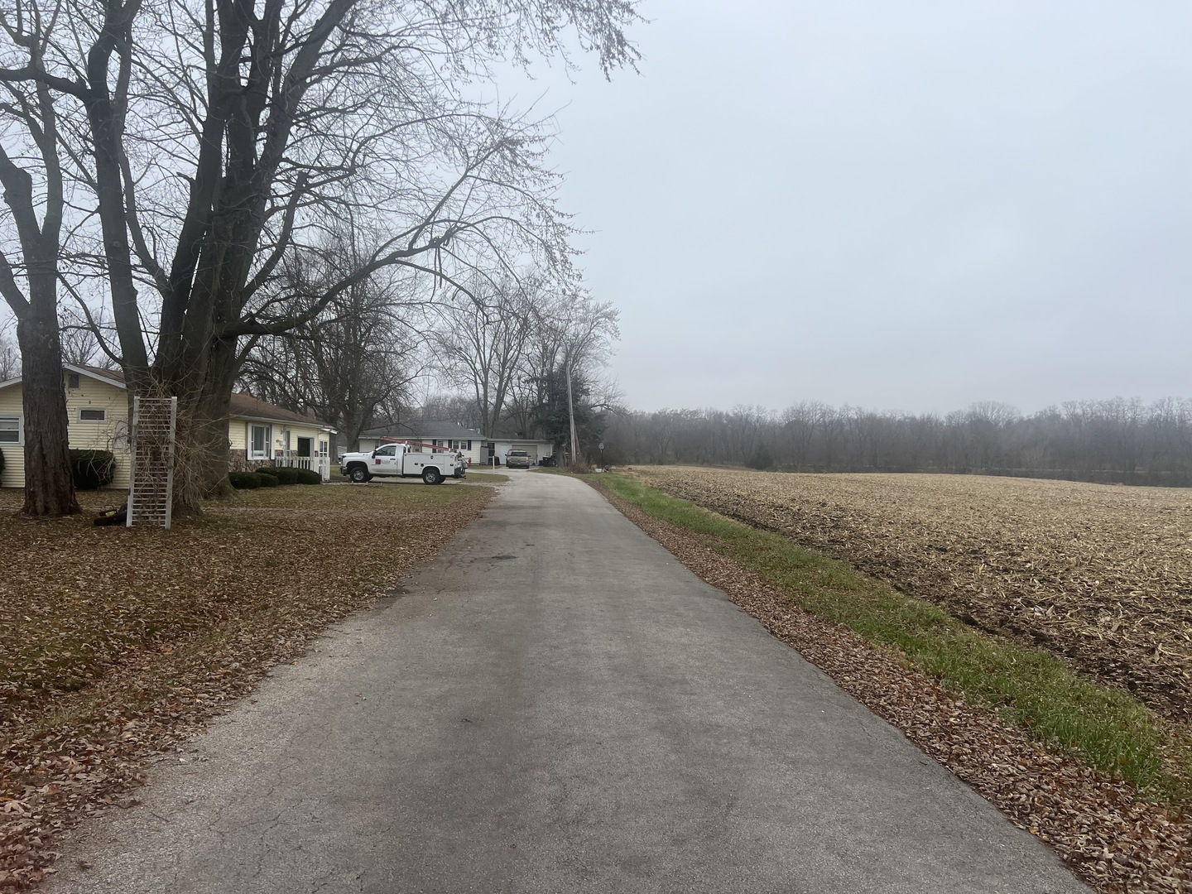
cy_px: 447
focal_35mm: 26
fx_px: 895
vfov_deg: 53.1
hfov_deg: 67.3
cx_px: 596
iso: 50
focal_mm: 5.7
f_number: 1.5
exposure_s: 1/1183
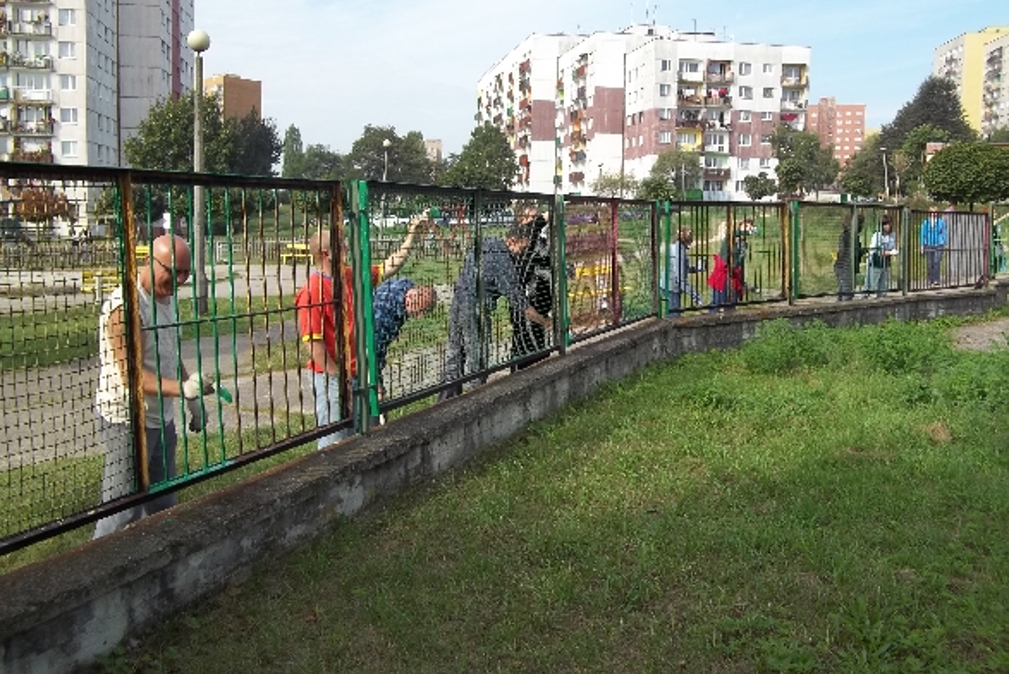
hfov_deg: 55.8
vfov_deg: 38.9
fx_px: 953
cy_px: 308
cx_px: 504
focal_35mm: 34
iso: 64
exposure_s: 1/60
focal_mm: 5.7
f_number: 8.8
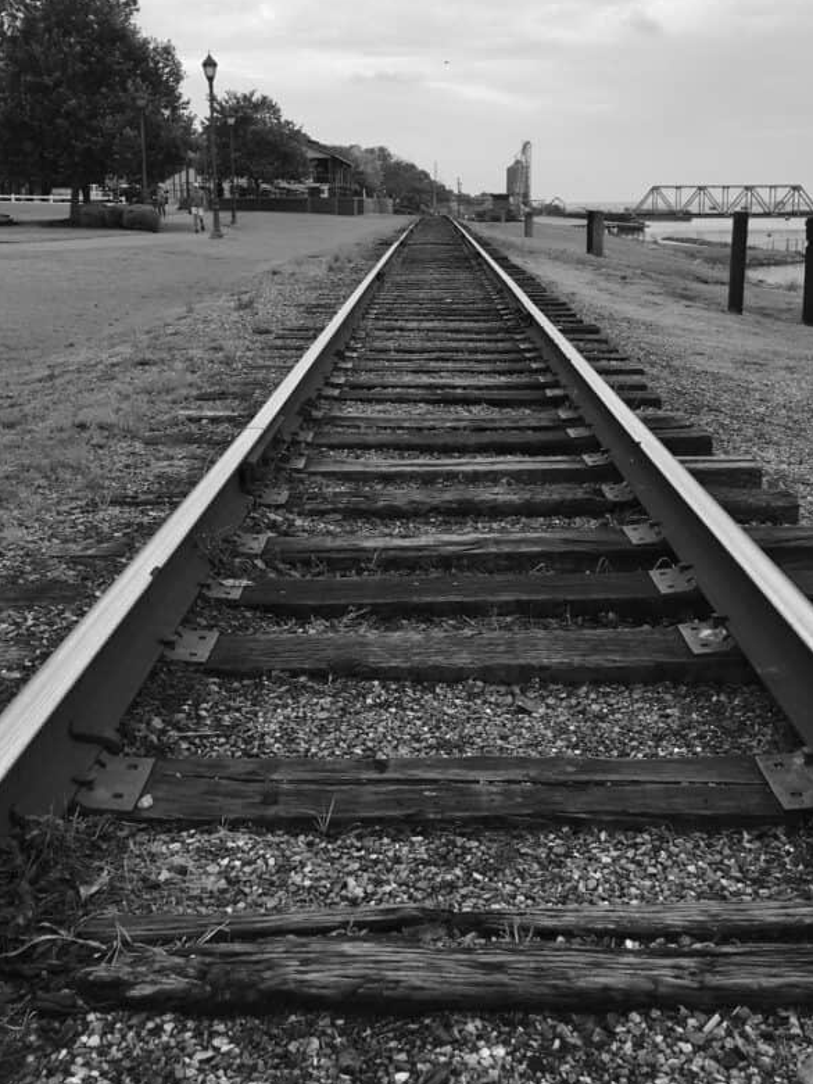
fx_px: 1190
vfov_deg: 48.5
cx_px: 452
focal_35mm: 38
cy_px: 404
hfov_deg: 37.7
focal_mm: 4.15
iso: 25
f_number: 2.2
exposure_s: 1/718
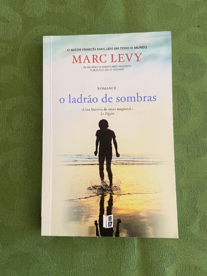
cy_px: 138
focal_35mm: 26
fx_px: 207
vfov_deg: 67.3
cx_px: 104
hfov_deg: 53.1
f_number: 1.8
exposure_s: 1/60
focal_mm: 4.25
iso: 200
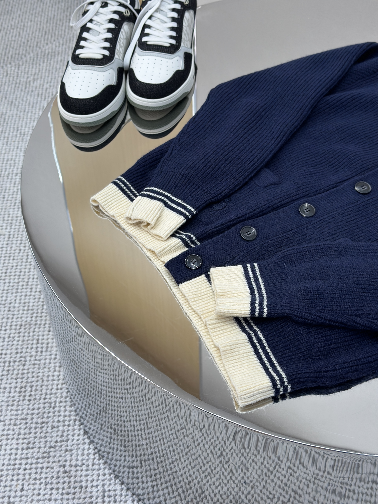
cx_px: 189
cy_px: 252
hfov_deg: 30.3
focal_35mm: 48
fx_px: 699
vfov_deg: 39.7
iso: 80
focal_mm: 6.86
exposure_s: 1/283
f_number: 1.78
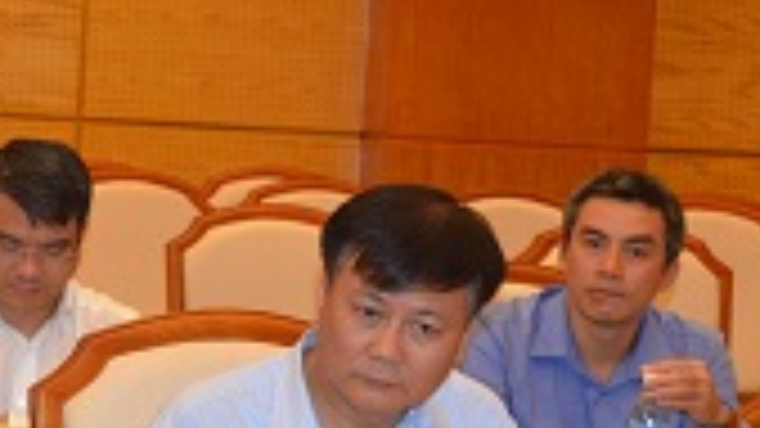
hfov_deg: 12.1
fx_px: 3365
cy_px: 86
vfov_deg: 7.3
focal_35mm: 167
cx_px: -459
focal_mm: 45
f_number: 5.6
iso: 1250
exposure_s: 1/100
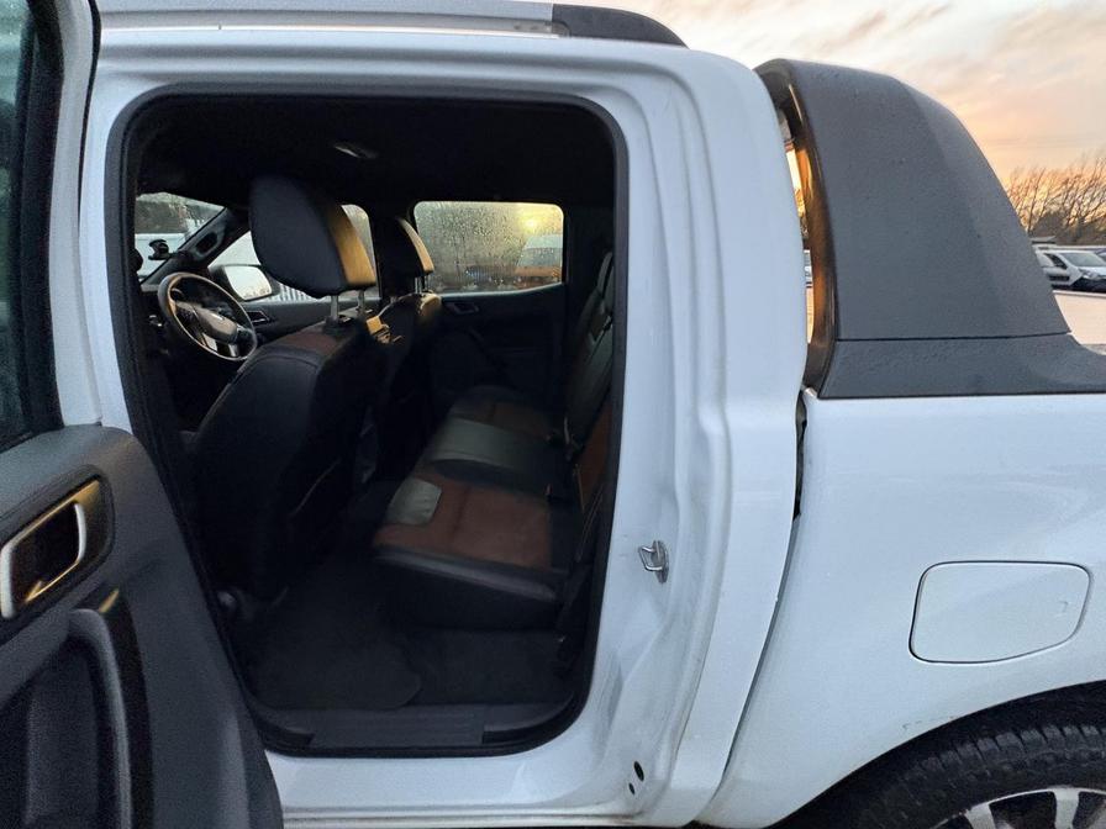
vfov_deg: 85.7
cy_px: 414
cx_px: 553
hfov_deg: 102.1
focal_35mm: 14
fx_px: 447
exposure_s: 1/60
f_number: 2.2
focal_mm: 2.22
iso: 500
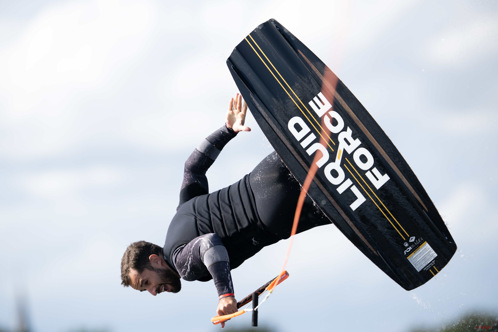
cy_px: 166
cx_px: 249
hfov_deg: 5.2
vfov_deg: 3.4
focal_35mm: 400
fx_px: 5533
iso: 400
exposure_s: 1/2500
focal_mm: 400
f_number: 4.5
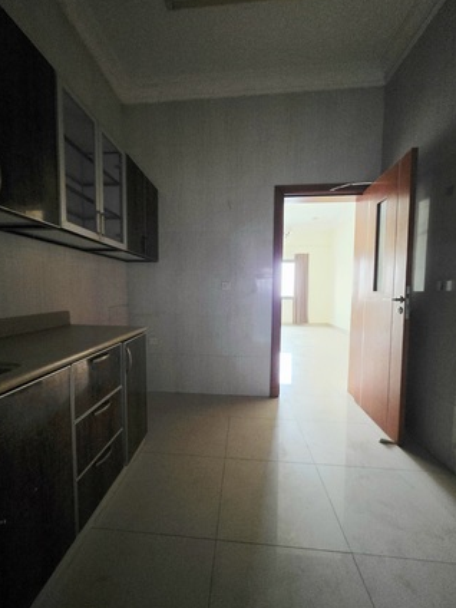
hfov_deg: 85.6
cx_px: 216
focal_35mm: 14
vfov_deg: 102.1
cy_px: 309
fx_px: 246
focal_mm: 2.2
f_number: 1.9
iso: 1000
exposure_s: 1/25.1
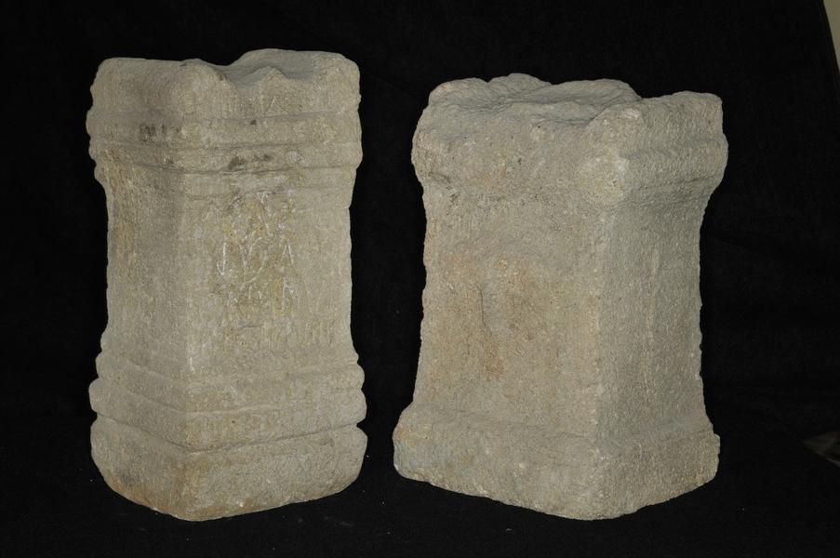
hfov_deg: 21.9
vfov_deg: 14.7
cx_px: 420
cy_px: 279
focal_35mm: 93
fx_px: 2168
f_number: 10
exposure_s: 1/60
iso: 400
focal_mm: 62
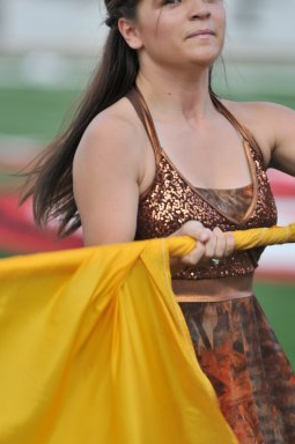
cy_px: 236
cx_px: 172
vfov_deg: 4.4
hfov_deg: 2.9
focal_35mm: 469
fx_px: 5780
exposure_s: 1/1000
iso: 200
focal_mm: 200
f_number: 2.8
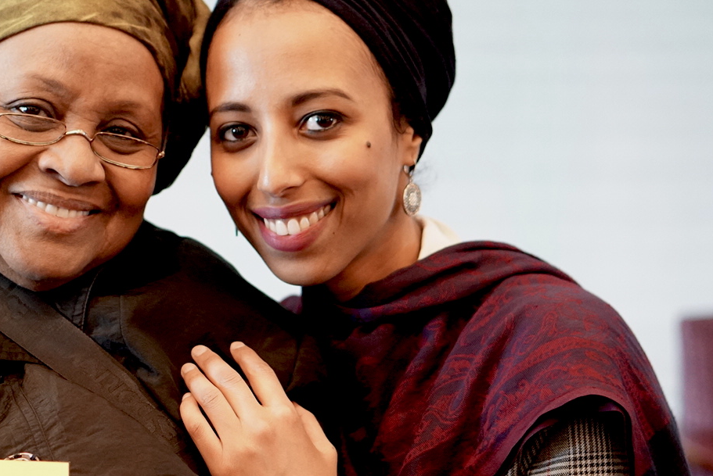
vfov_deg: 10.3
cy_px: 295
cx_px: 167
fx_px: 2636
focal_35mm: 133
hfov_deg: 15.3
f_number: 2
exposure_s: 1/160
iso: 2500
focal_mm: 50
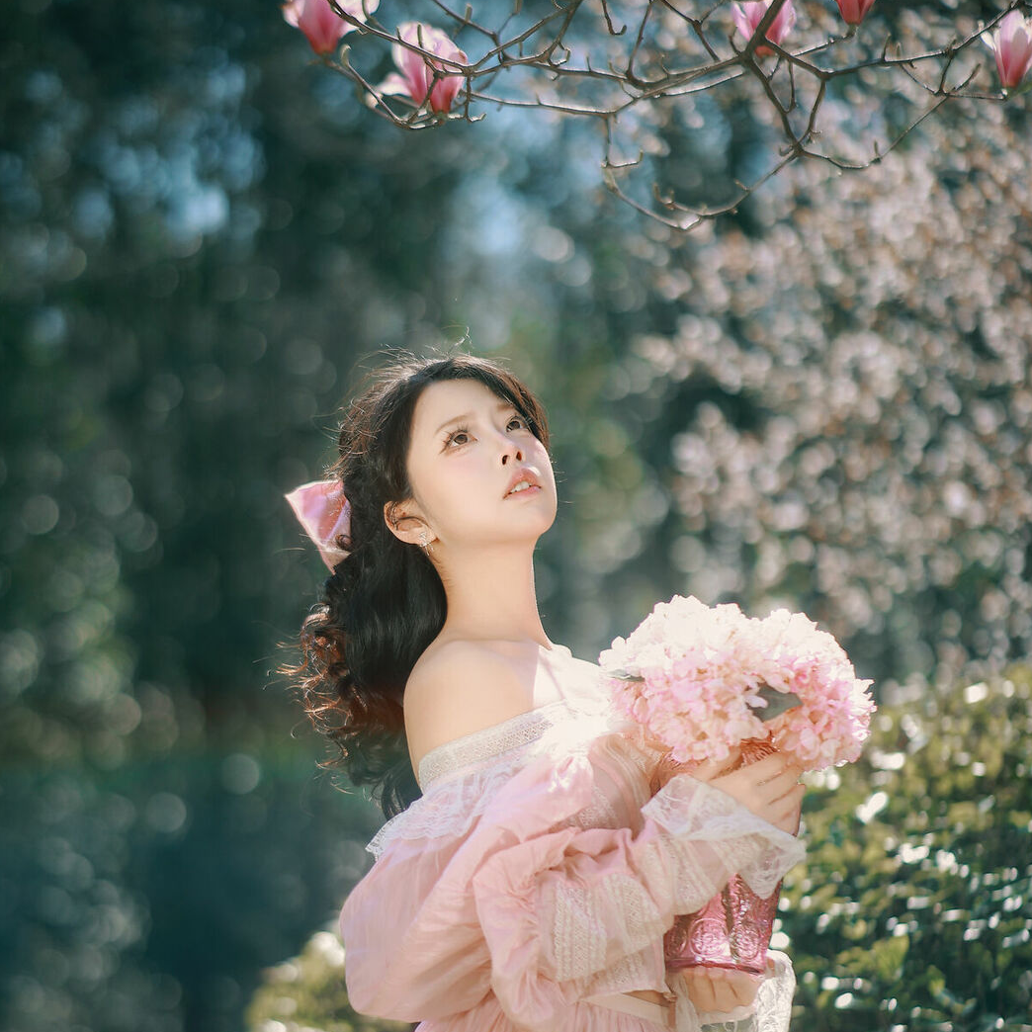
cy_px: 734
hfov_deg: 16.0
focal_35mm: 109
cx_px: 517
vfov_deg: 15.9
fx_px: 3676
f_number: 1.8
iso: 160
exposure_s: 1/2500
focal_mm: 85
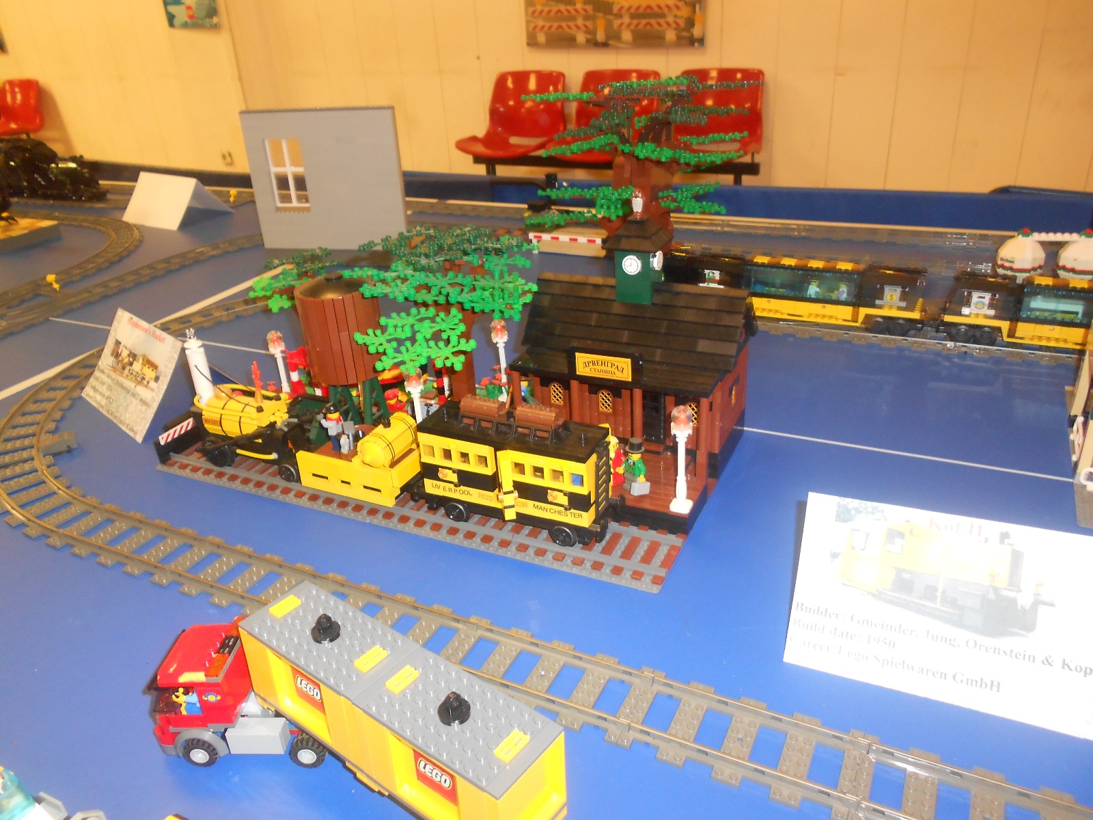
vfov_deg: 53.1
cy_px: 410
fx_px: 821
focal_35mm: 26
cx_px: 546
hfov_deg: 67.3
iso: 200
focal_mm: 4.6
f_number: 3.2
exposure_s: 1/25
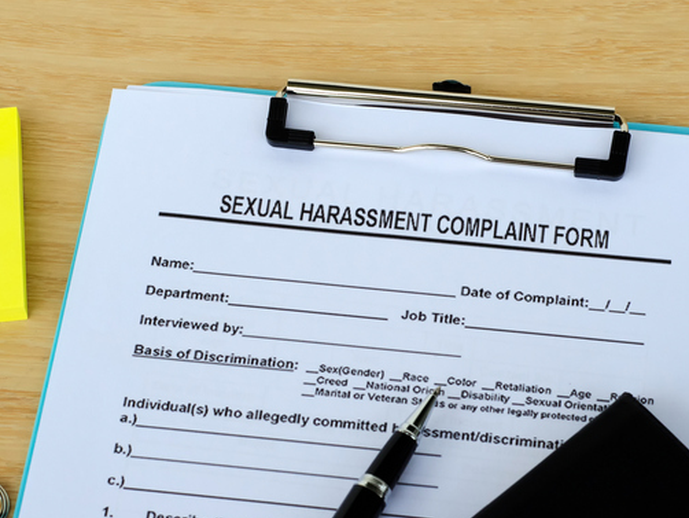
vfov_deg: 14.2
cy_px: 296
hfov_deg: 18.9
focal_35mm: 104
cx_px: 332
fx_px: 2071
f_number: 7.1
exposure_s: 1/320
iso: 500
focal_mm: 50
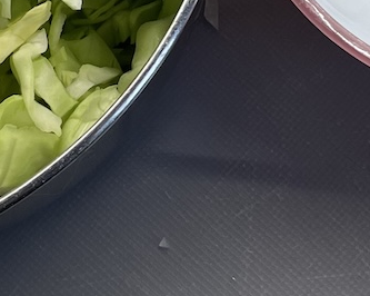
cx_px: 362
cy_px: -7
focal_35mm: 123
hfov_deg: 15.4
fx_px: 1346
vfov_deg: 12.4
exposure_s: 1/100
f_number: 1.6
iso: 50
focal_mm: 4.2
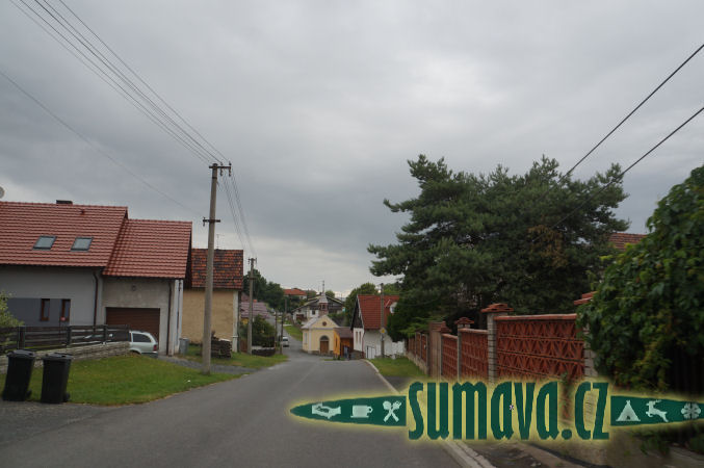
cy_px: 234
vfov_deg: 47.8
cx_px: 352
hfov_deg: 67.4
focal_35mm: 27
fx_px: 527
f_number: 7.1
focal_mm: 18
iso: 200
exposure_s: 1/250
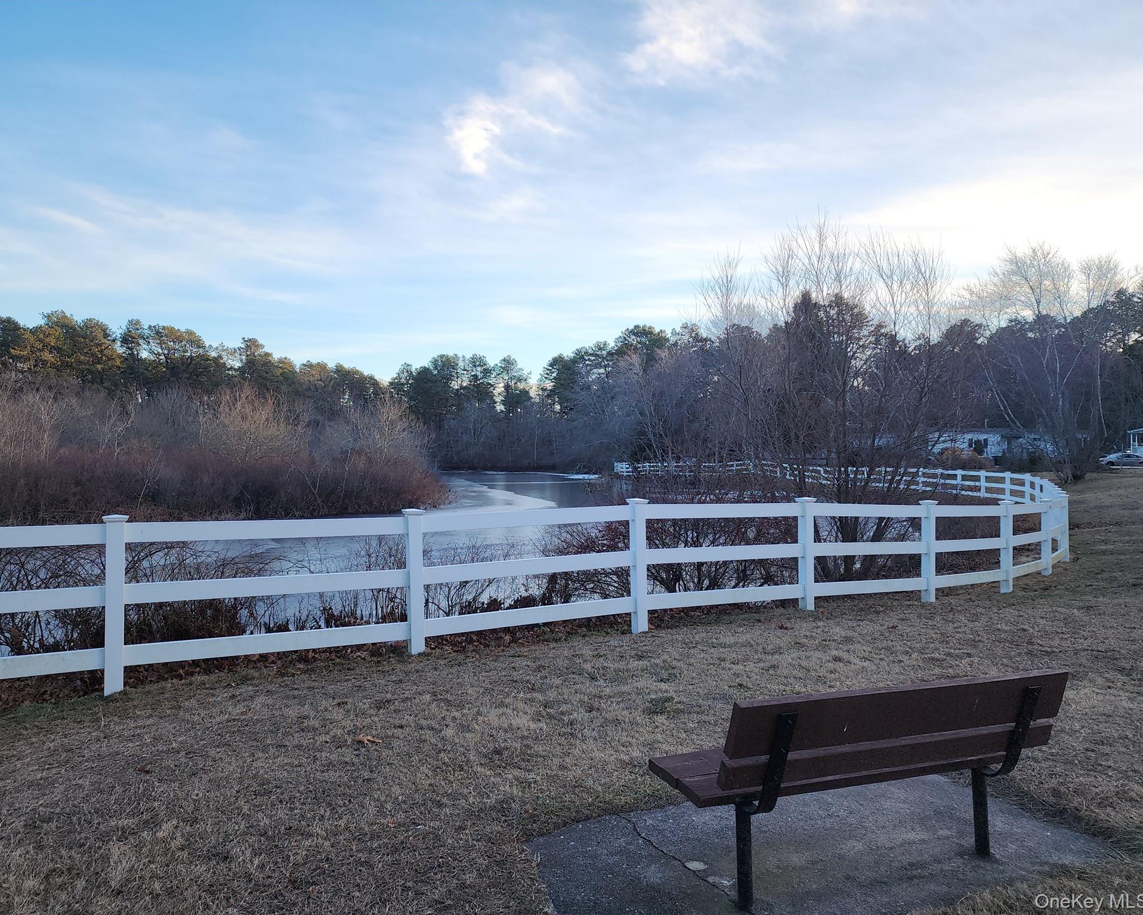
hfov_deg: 70.2
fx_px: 812
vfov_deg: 58.8
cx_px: 545
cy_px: 457
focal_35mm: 24
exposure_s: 1/181
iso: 12
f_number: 1.8
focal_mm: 6.4
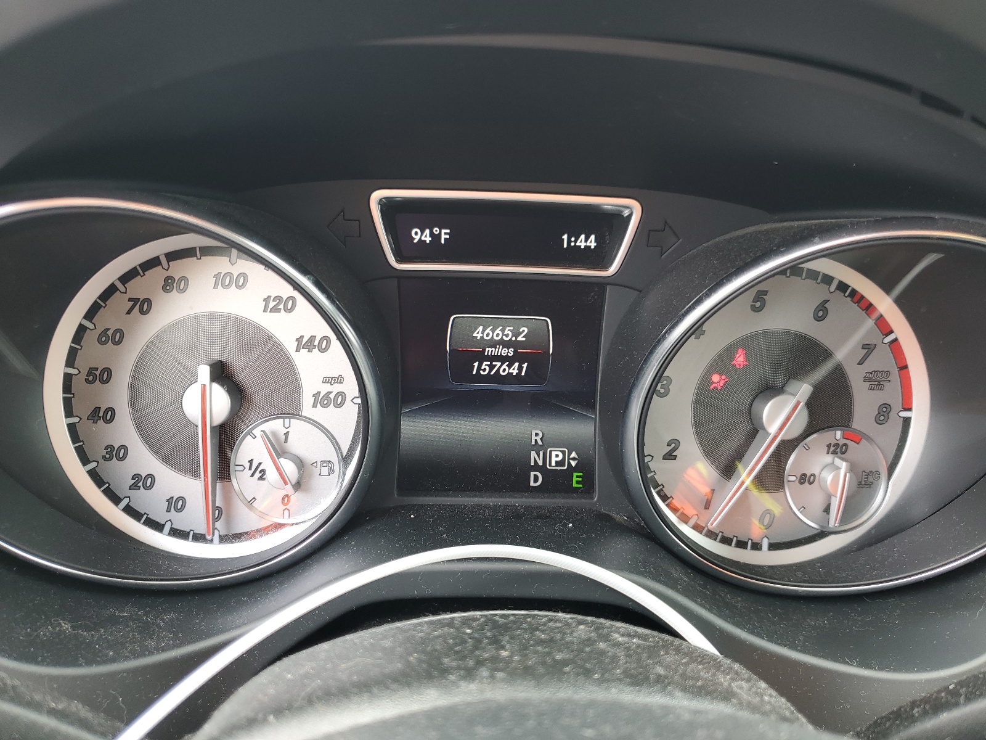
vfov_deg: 53.1
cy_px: 370
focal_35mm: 26
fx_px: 741
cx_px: 493
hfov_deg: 67.3
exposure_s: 1/60.2
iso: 52
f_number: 1.5
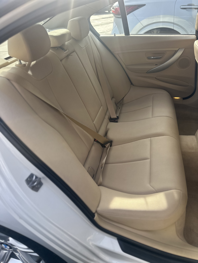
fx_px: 183
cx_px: 99
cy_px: 132
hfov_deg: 56.8
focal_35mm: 24
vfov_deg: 71.6
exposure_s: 1/745
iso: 80
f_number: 1.78
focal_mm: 6.86
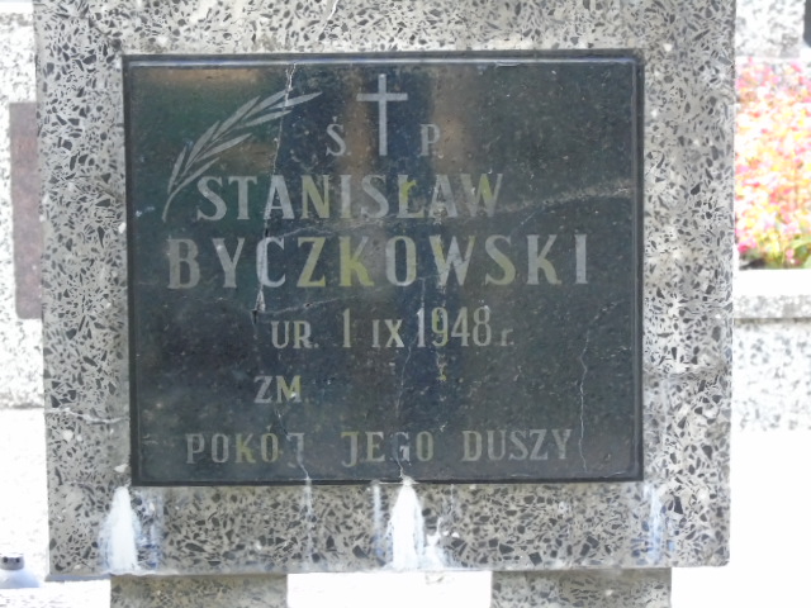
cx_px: 406
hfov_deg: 12.2
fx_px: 3795
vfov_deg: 9.2
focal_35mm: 162
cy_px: 304
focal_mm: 29
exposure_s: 1/60
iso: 640
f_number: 4.9
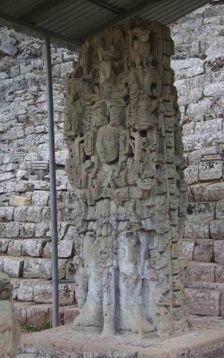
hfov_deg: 19.7
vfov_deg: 31.1
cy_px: 178
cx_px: 115
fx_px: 645
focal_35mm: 66
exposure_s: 1/80
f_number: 7.1
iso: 800
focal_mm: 42.5
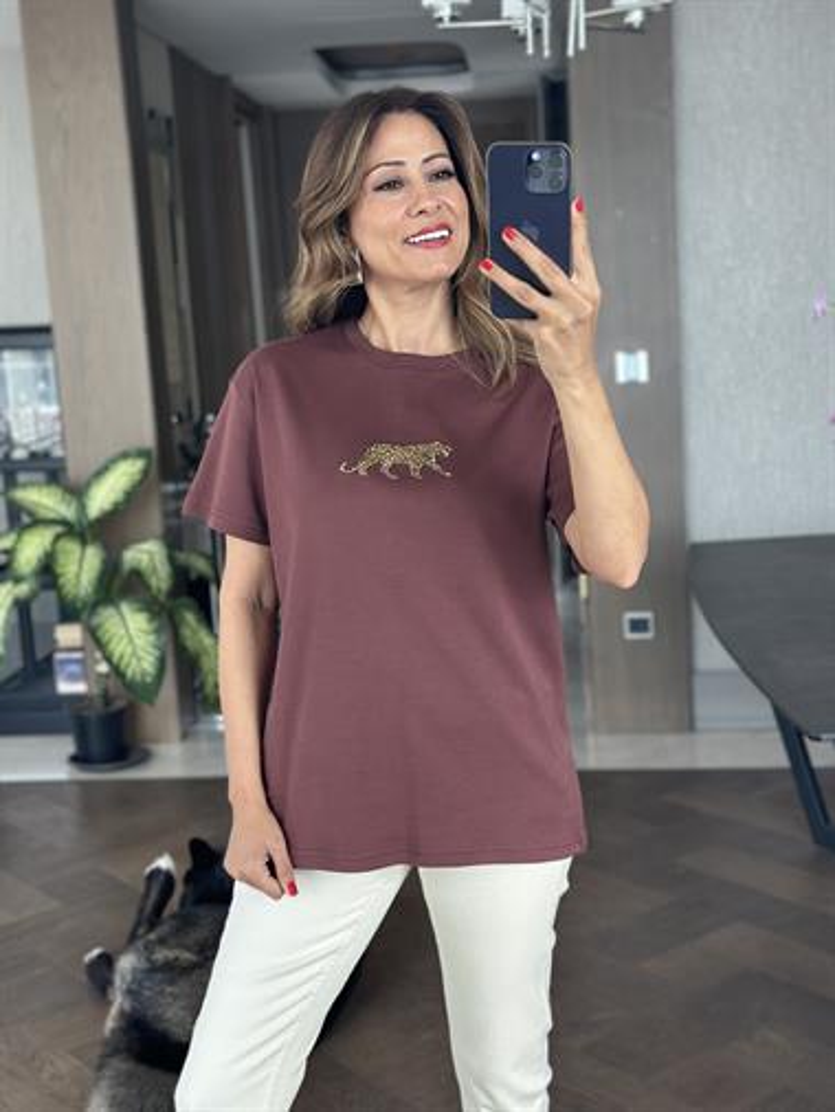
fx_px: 1542
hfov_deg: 30.3
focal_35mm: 48
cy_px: 556
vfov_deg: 39.6
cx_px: 418
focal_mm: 6.86
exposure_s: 1/150
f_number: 1.78
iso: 125
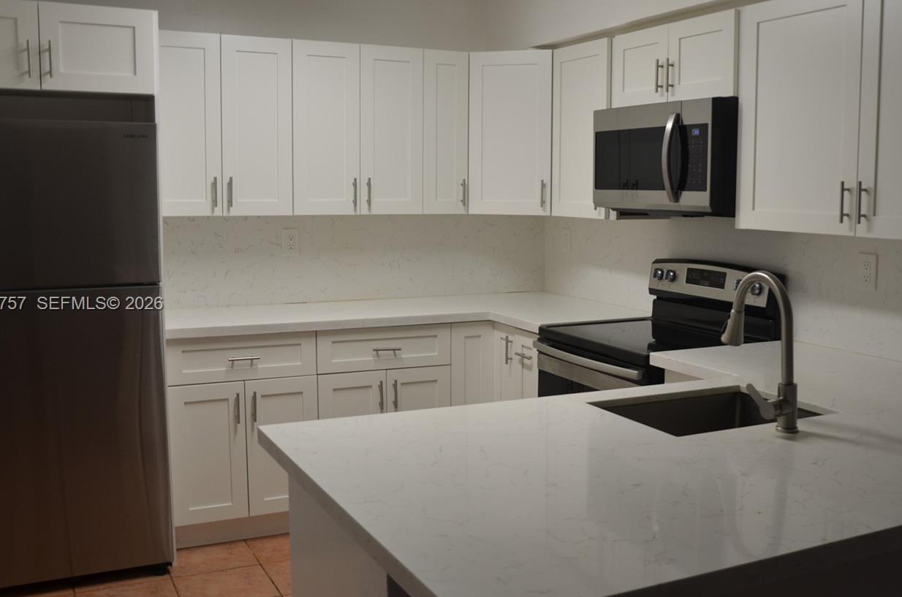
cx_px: 520
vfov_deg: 37.7
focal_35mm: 35
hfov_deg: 54.3
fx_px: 875
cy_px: 305
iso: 400
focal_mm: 18
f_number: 4
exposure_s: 1/60
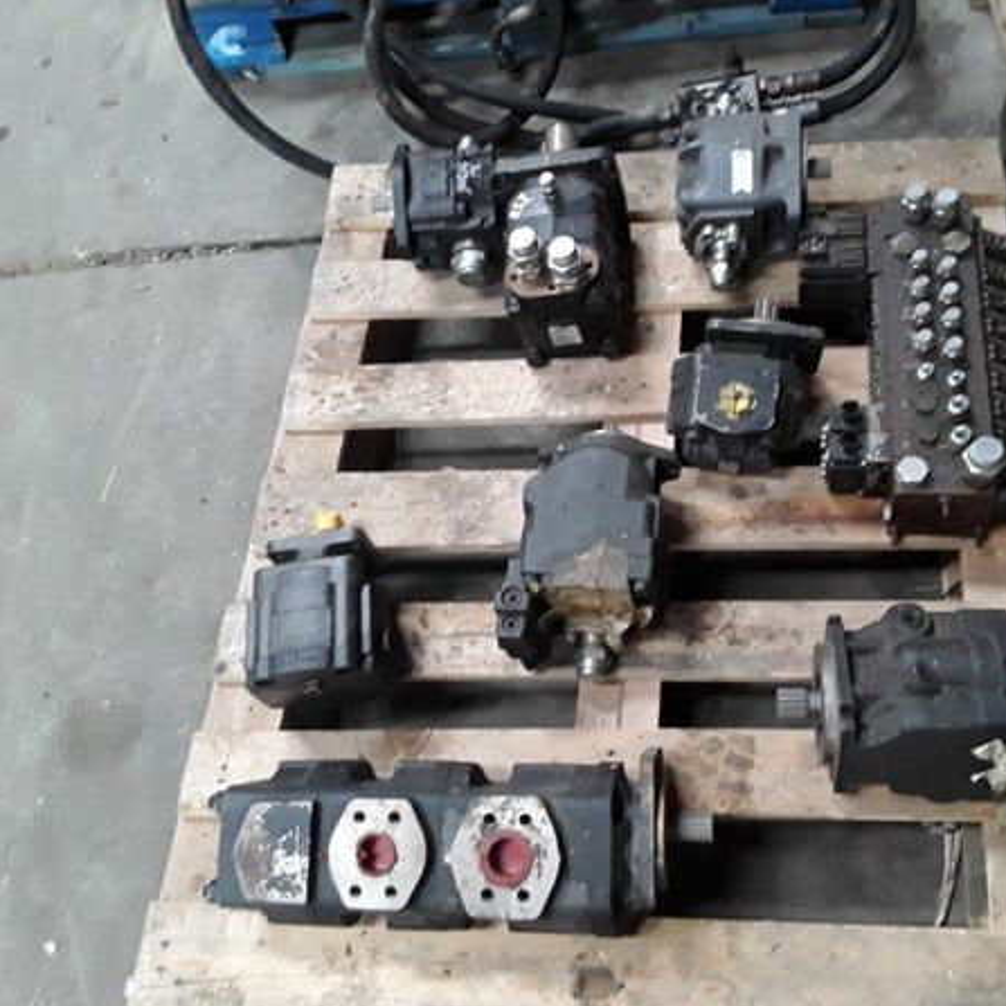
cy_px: 504
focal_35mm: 32
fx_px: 1052
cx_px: 601
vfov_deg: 51.1
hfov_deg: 50.8
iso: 200
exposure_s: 1/17
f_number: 1.9
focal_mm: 2.91
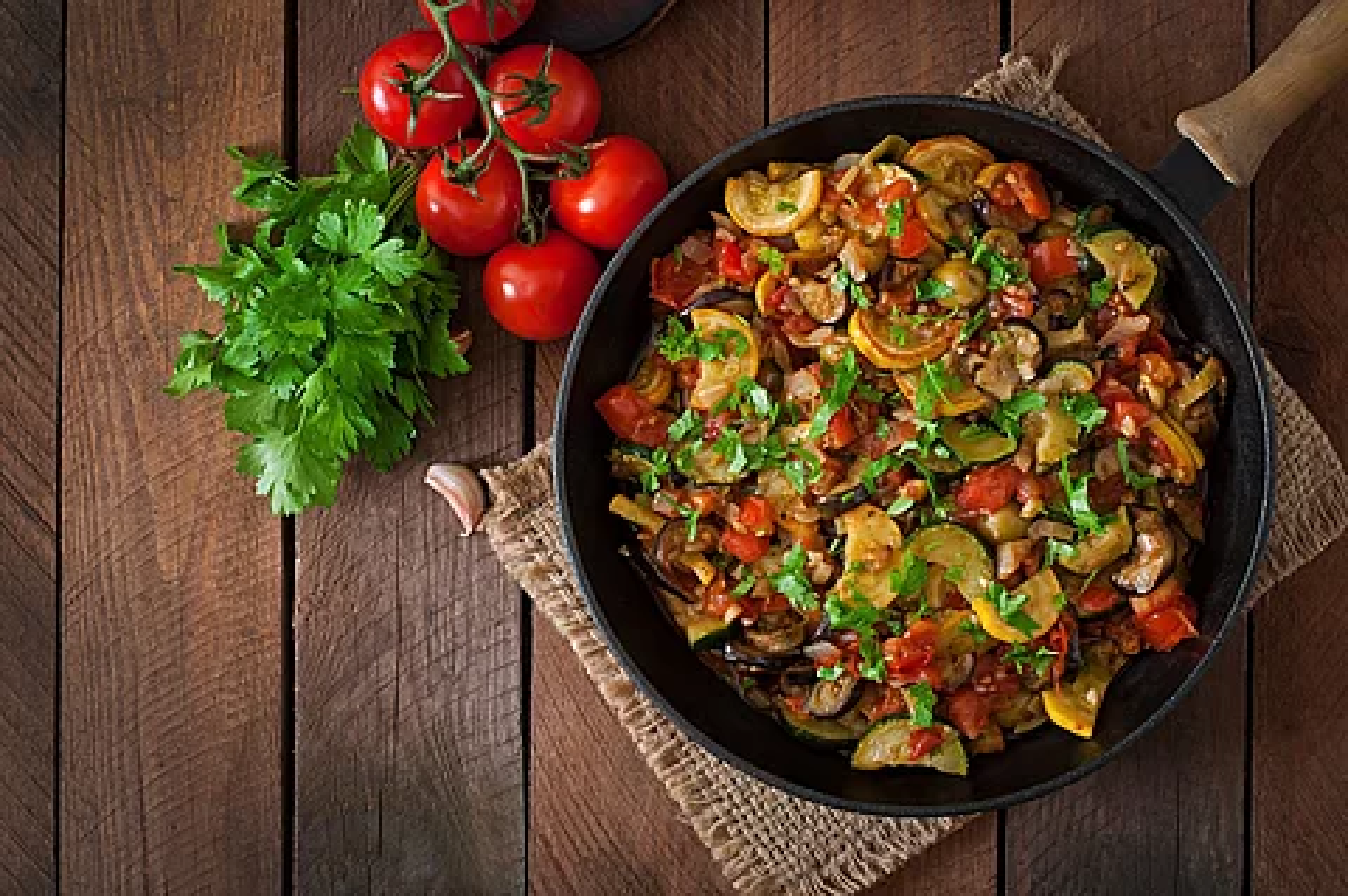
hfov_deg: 27.0
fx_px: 2805
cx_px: 674
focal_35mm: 75
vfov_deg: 18.1
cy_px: 448
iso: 100
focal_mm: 50
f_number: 11
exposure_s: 1/160
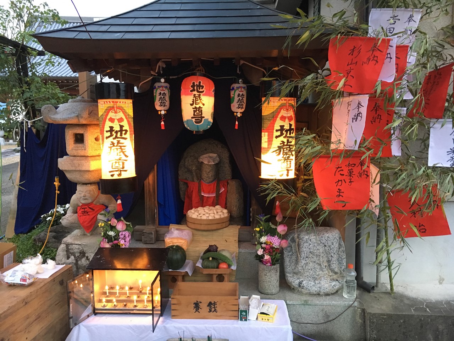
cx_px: 227
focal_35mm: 29
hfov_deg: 61.7
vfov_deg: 48.2
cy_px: 170
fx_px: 380
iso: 160
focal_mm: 4.15
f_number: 2.2
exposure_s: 1/30
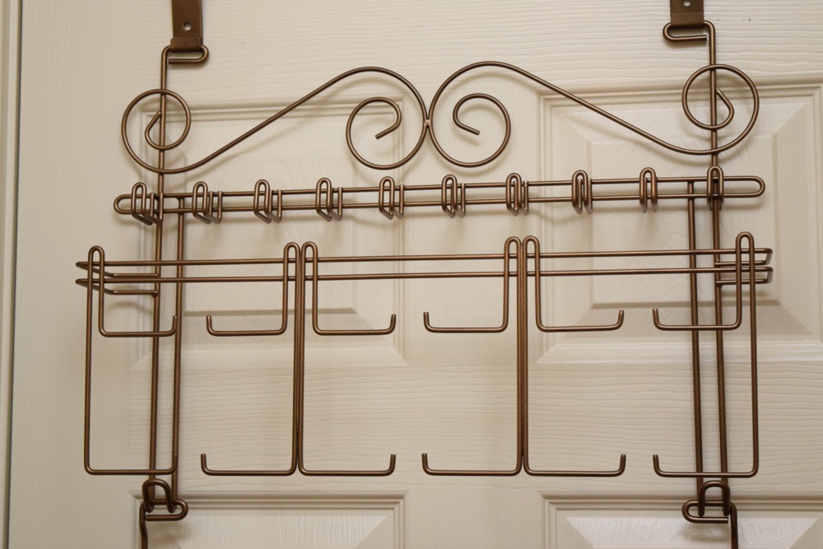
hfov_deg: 28.1
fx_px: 1646
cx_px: 412
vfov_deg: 18.9
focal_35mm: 72
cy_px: 274
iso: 1800
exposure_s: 1/60
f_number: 5.3
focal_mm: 48
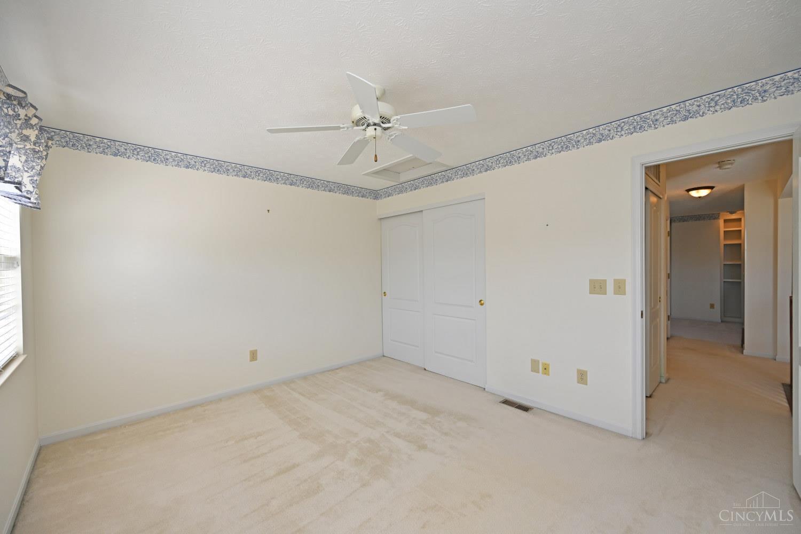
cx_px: 400
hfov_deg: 104.3
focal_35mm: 14
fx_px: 311
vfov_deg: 81.2
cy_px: 267
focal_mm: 14
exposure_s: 1/125
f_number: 5.6
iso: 100
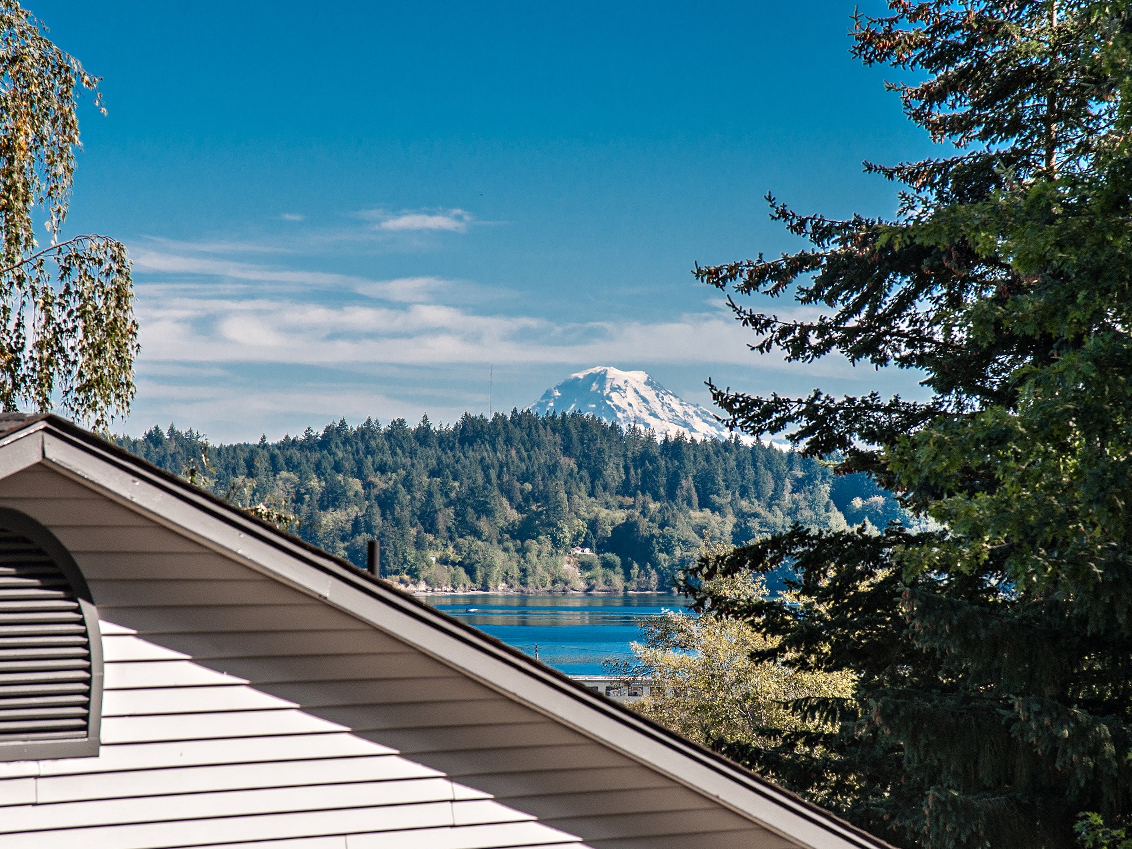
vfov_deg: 9.6
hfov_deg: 12.8
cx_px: 600
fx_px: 5057
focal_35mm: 155
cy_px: 466
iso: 200
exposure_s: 1/750
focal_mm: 85
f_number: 6.7
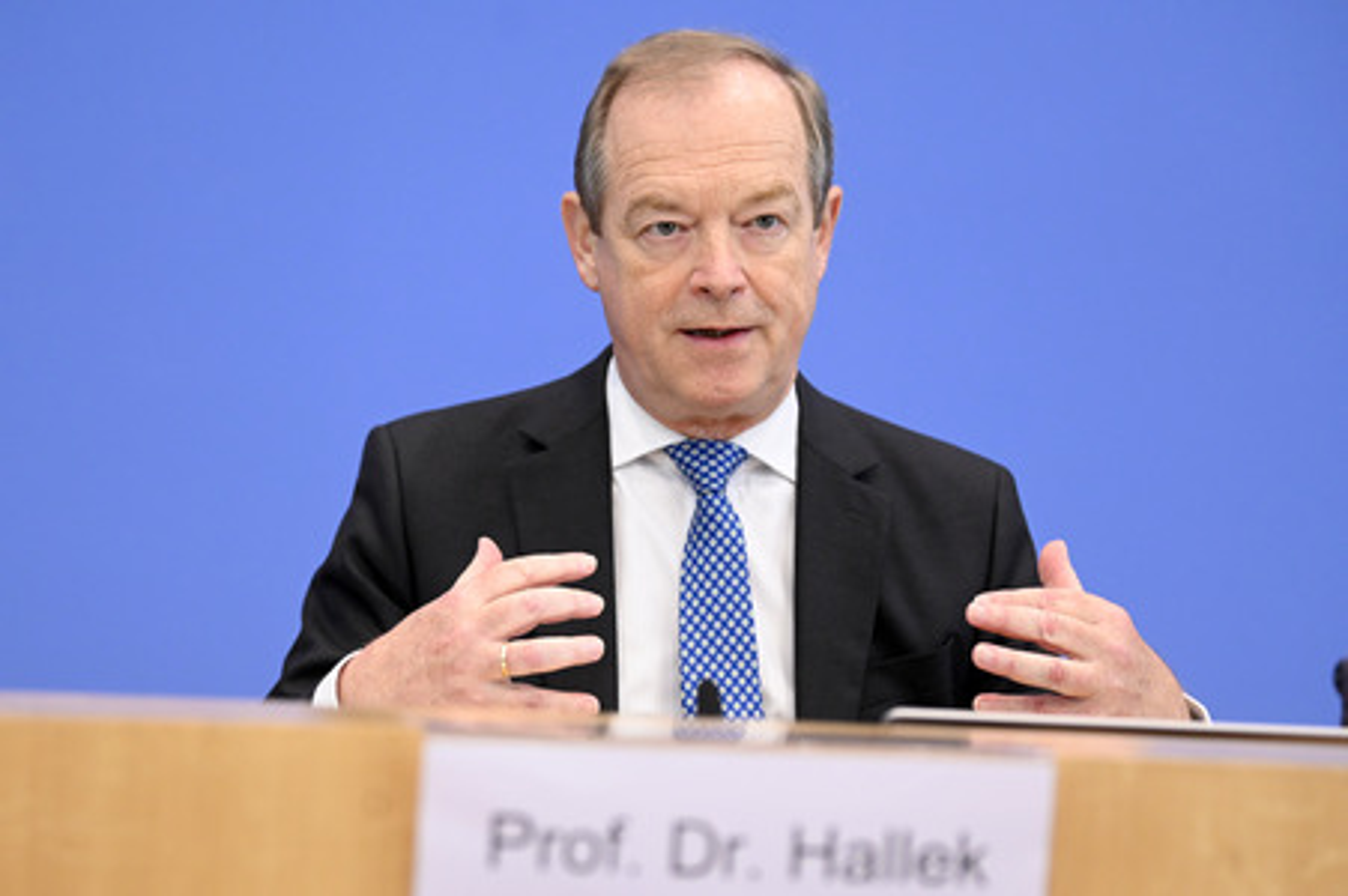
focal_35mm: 90
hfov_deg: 22.6
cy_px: 448
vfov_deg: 15.2
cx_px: 674
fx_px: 3367
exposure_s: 1/1250
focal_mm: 90
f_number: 3.5
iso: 4000
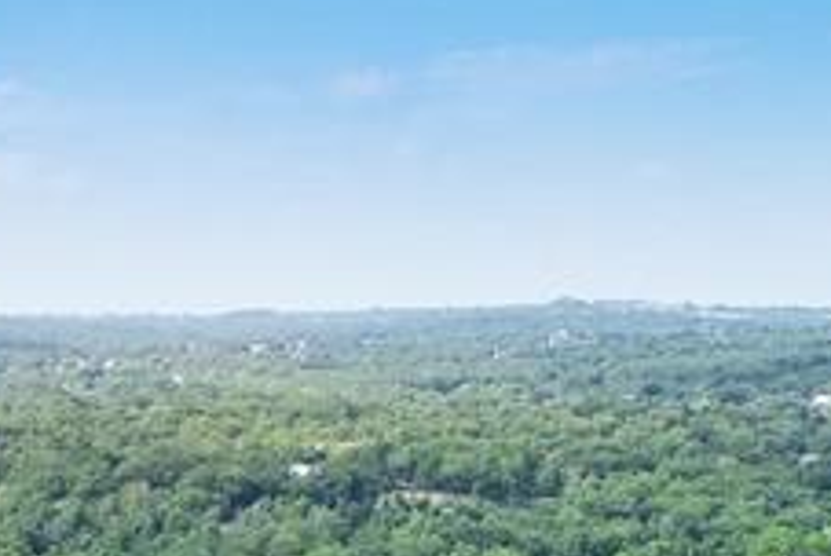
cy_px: 1167
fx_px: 2496
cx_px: -344
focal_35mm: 108
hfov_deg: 17.4
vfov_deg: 11.3
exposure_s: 1/50
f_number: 10
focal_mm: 8.8
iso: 100
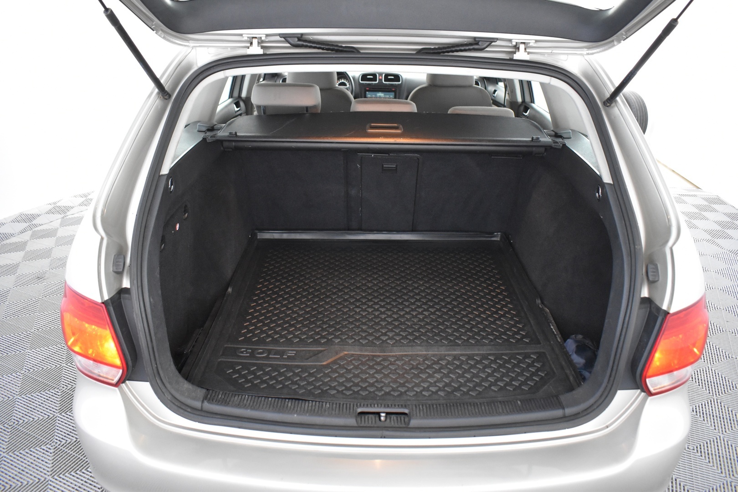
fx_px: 553
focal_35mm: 27
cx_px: 369
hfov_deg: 67.4
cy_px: 246
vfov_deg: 47.9
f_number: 3.5
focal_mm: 18
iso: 3200
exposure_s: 1/20
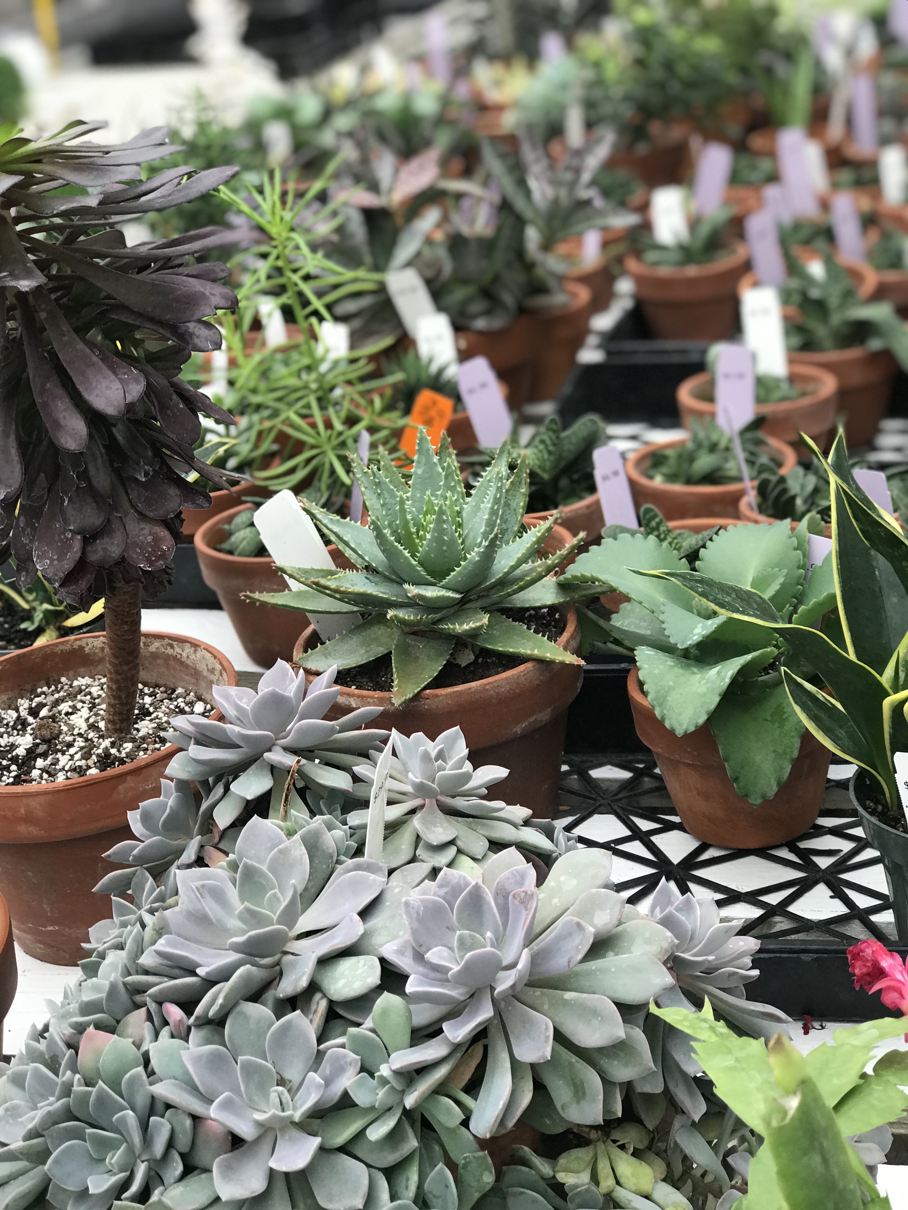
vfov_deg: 33.8
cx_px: 454
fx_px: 1994
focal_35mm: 57
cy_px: 605
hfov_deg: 25.7
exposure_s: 1/60
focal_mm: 6.6
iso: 32
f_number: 2.8
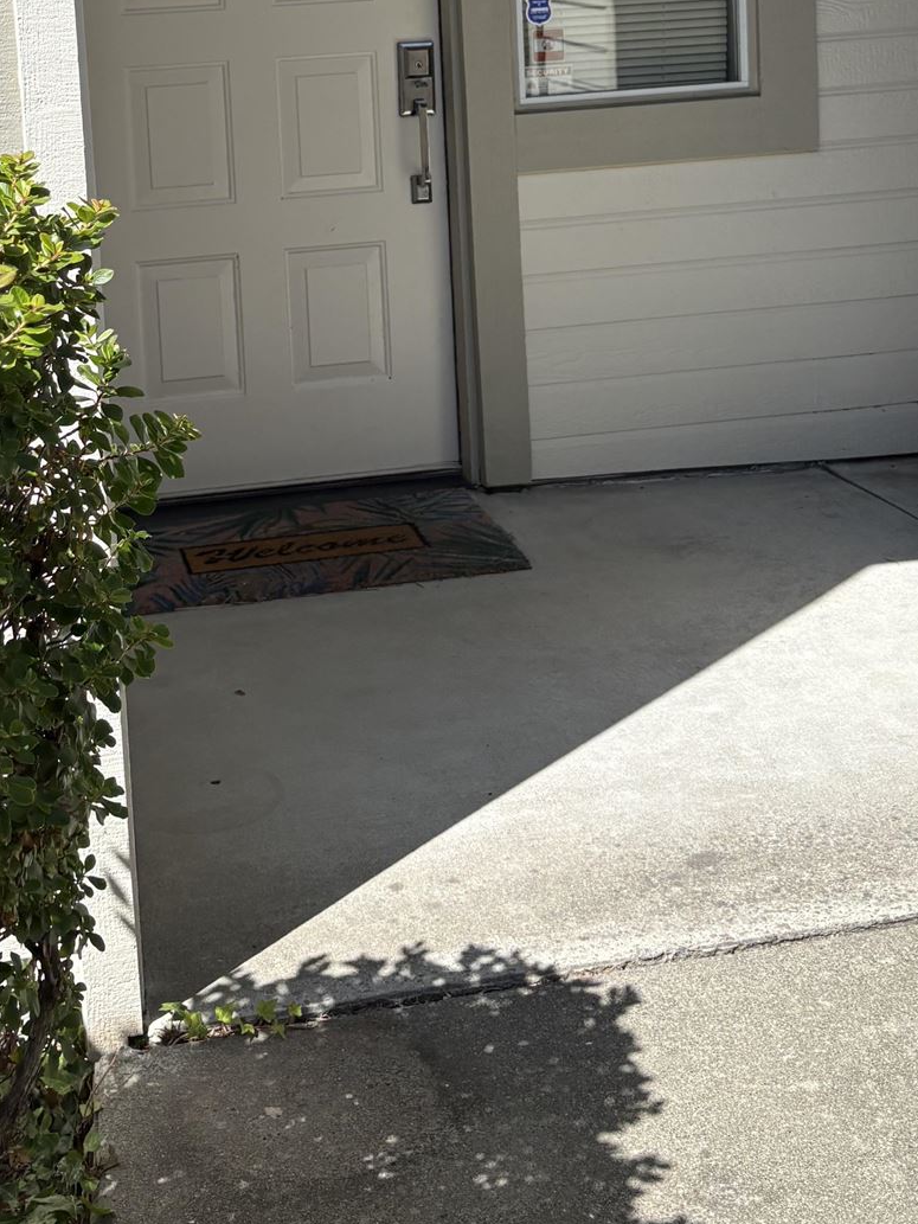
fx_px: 2050
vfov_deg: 31.3
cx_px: 320
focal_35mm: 58
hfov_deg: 25.1
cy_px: 71
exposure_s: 1/2639
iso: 50
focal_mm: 5.96
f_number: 1.6
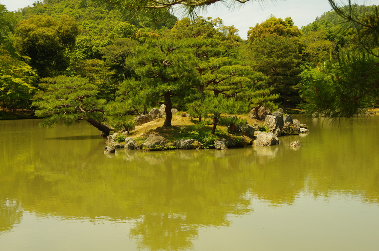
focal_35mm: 54
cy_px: 126
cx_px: 190
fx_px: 567
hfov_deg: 36.9
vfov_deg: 24.9
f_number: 7.1
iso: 200
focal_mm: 36
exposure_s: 1/400
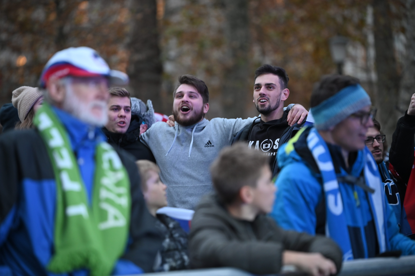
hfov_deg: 12.8
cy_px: 138
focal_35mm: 160
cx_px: 208
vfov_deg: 8.6
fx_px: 1843
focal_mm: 160
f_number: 2.8
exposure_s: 1/160
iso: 1600
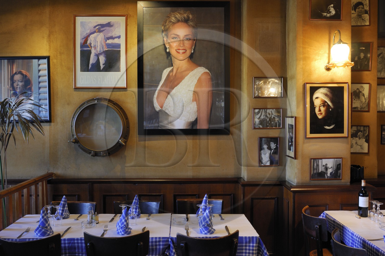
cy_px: 128
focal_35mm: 33
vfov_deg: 39.9
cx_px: 192
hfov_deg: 57.3
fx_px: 352
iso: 100
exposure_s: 1.3
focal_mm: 22
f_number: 7.1
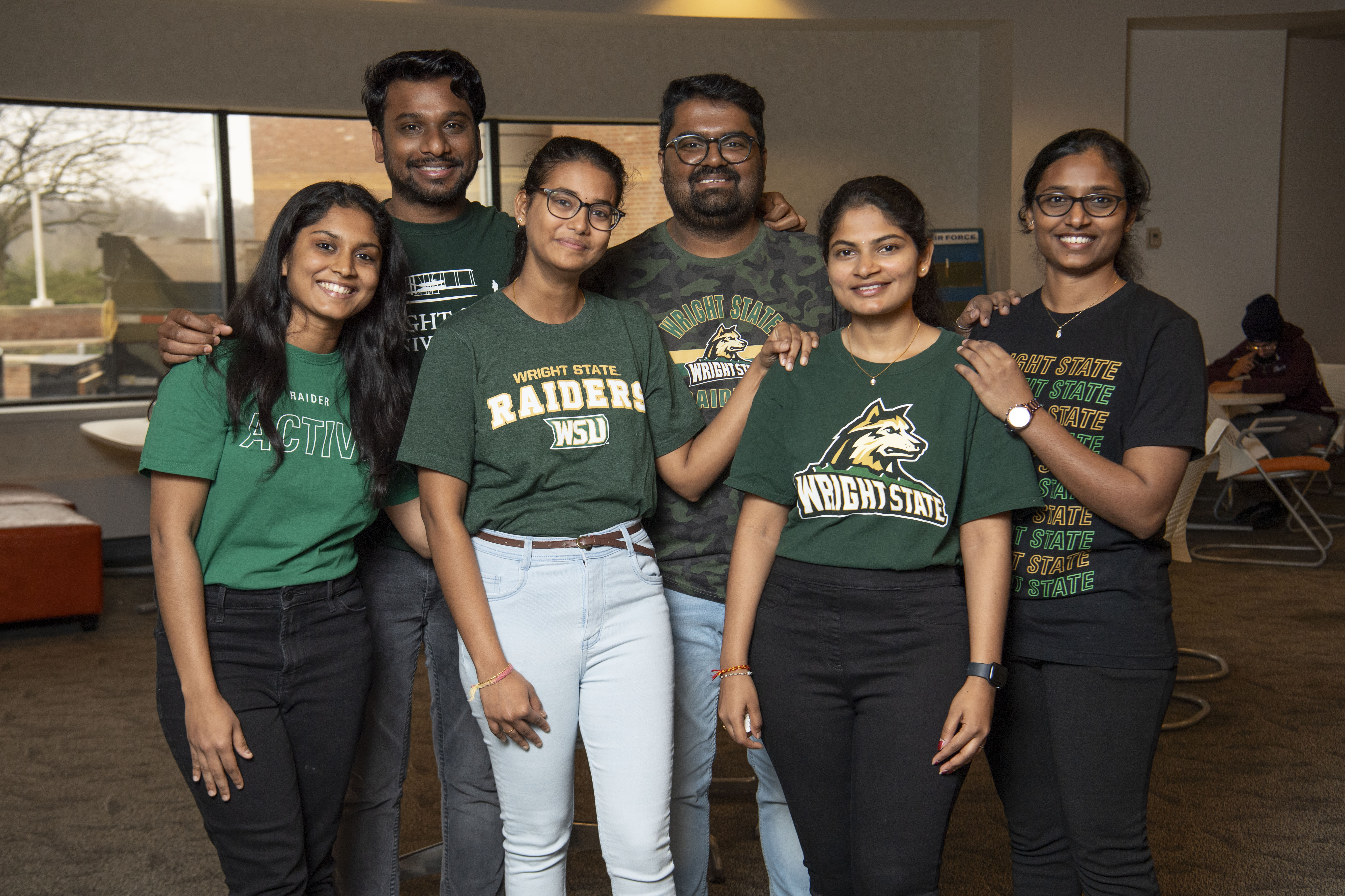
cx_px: 672
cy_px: 448
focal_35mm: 50
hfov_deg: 39.6
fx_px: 1868
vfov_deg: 27.0
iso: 800
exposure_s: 1/100
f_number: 6.3
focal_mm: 50
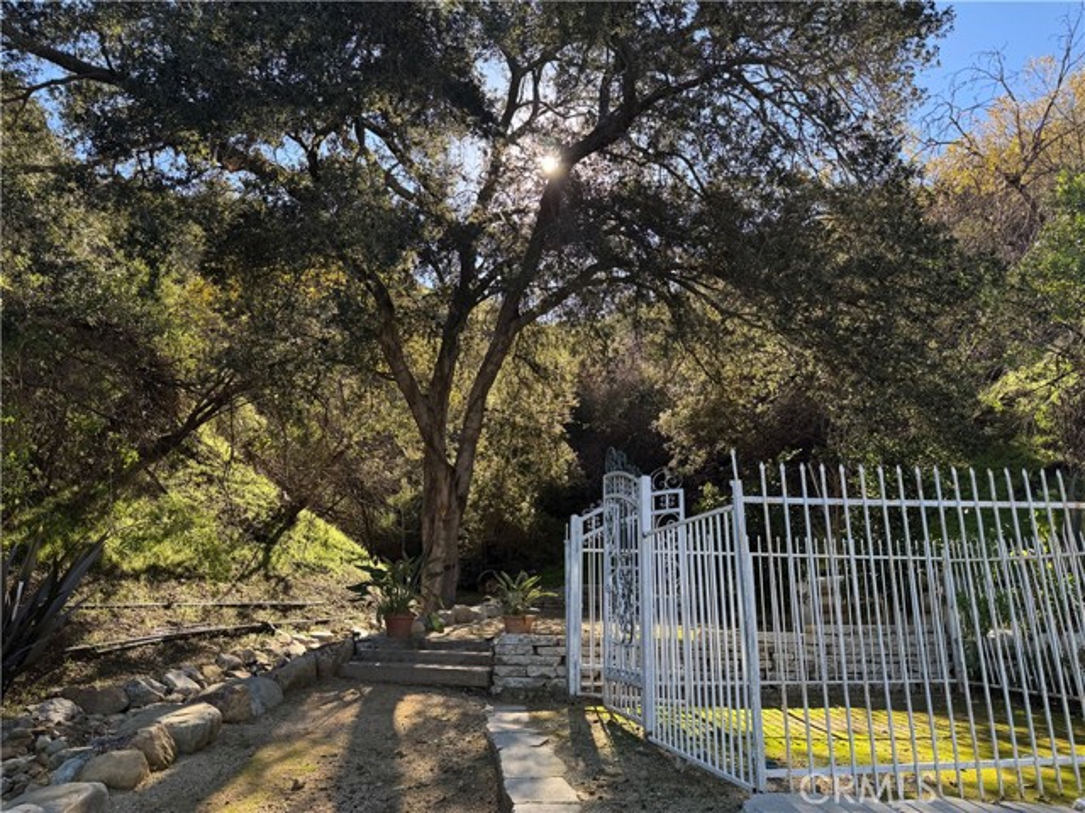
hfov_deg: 71.6
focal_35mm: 24
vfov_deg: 56.8
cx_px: 542
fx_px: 752
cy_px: 406
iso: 80
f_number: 1.78
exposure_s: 1/621
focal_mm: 6.76
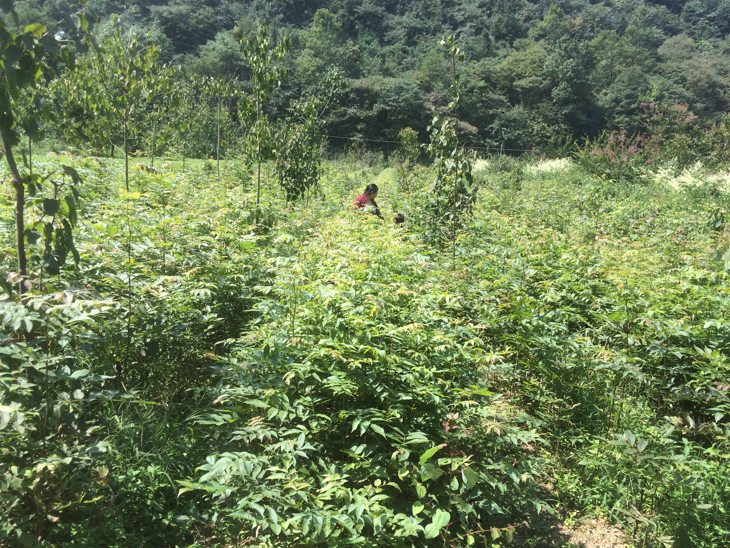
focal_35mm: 30
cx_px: 365
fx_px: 633
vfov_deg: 46.8
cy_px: 274
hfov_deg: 60.0
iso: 32
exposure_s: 1/774
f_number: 2.2
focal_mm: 4.12
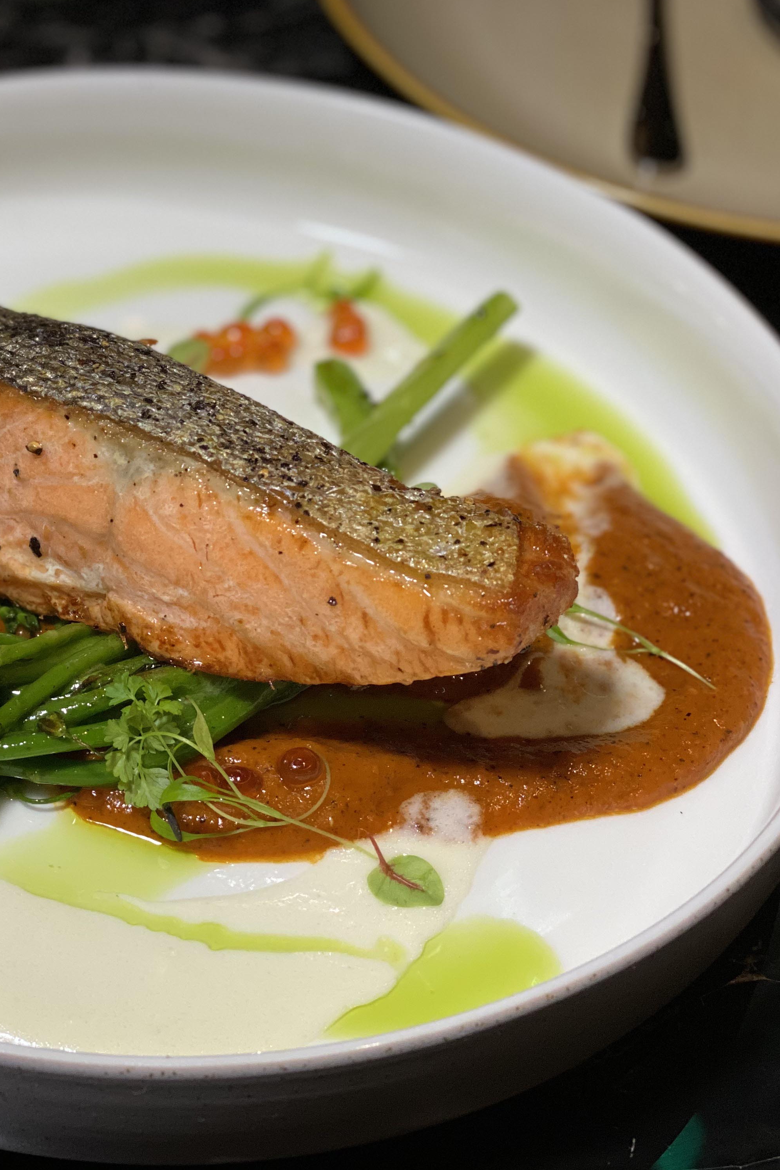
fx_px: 2373
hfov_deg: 18.4
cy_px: 587
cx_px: 116
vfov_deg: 27.7
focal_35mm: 73
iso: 125
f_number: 2
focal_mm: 6
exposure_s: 1/100
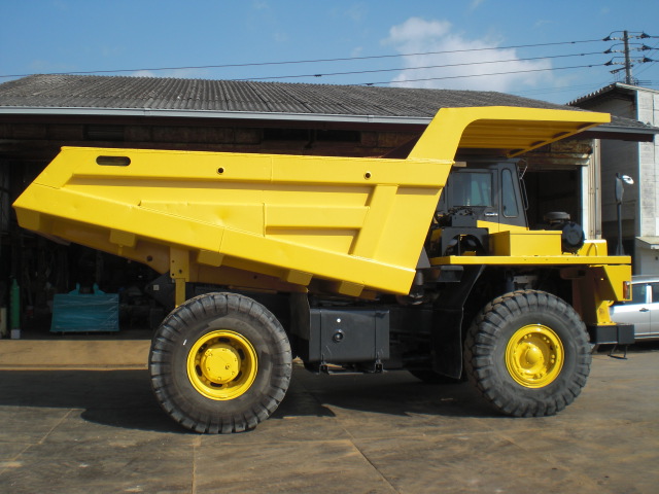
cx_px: 330
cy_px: 247
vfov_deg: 37.7
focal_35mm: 38
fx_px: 723
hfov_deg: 49.0
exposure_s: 1/400
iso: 64
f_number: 5.6
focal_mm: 6.3
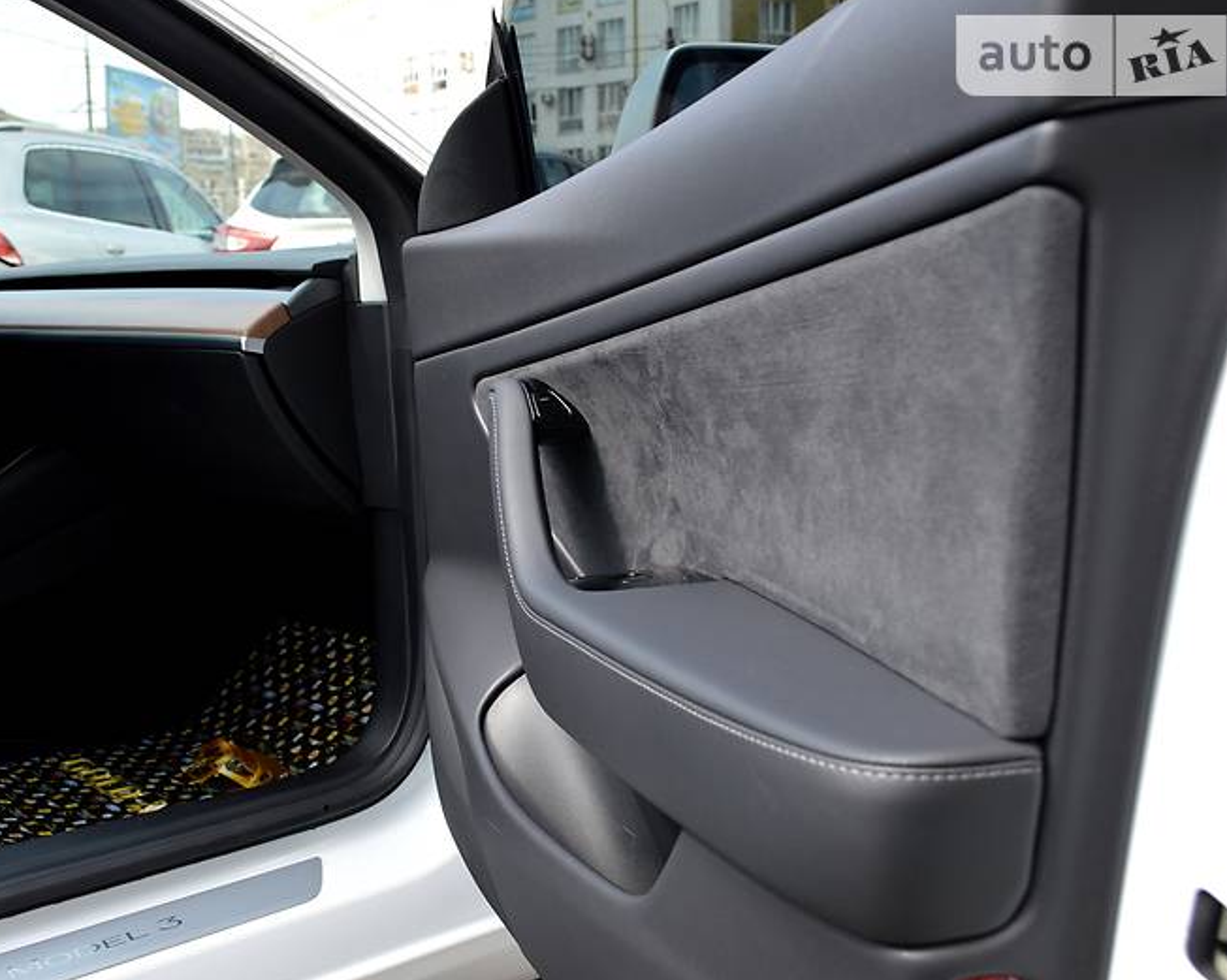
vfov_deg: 39.1
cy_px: 493
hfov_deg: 47.7
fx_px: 1379
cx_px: 502
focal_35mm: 38
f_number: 5.6
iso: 160
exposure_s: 1/125
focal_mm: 22
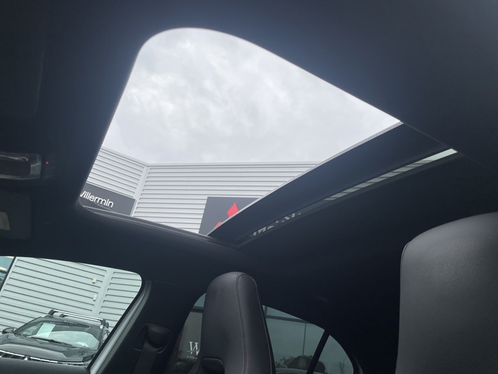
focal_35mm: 26
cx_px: 249
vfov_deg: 53.1
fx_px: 374
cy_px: 187
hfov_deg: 67.3
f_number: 1.6
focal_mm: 4.2
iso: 32
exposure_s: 1/725
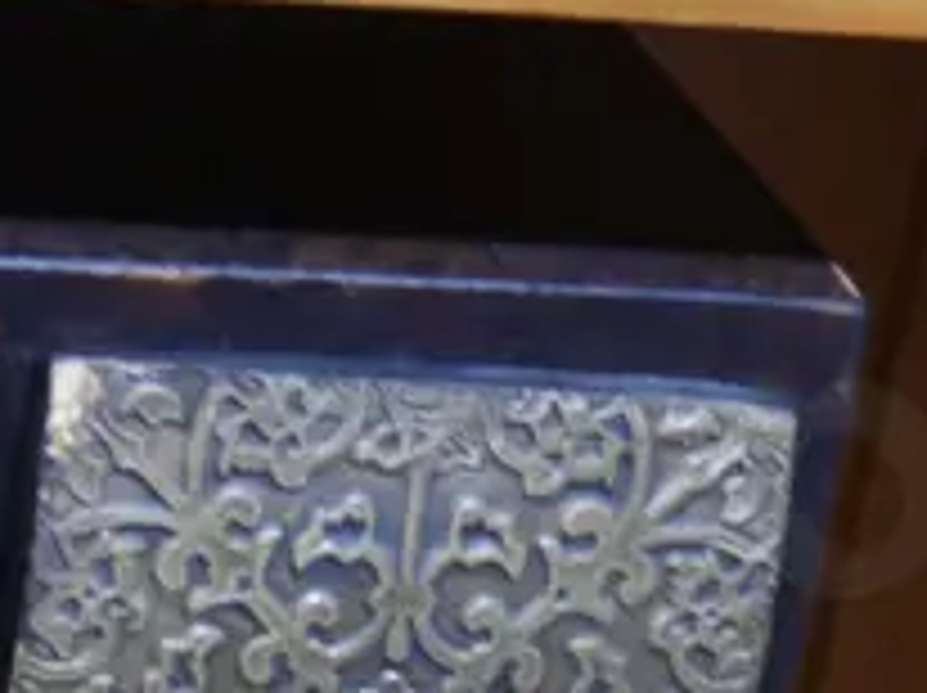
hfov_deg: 9.6
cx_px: -486
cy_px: 1487
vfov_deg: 7.1
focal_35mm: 199
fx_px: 5323
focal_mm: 20
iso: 1250
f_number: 4.4
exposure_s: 1/60
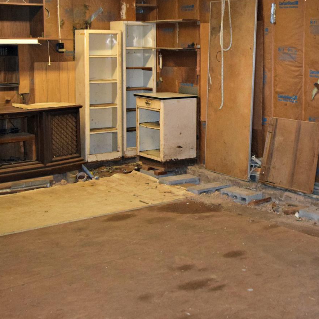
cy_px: 88
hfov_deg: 28.6
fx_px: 615
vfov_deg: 28.7
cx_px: 246
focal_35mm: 59
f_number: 3.5
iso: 1400
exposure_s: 1/60
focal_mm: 20
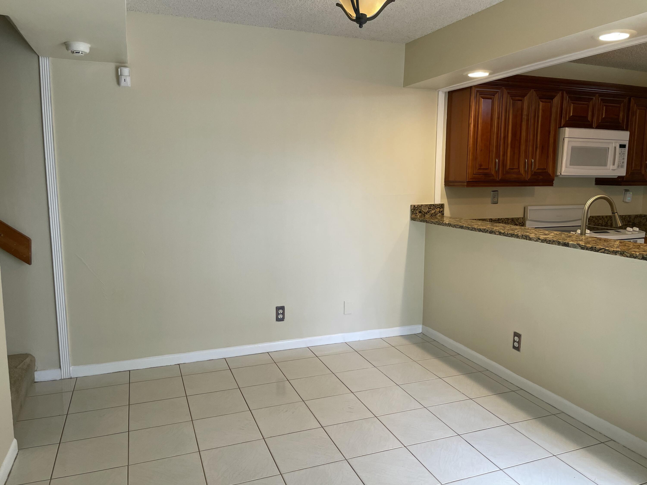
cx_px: 324
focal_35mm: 26
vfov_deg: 53.1
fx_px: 486
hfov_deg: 67.3
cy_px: 242
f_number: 1.6
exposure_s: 1/60
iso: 64
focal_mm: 4.2
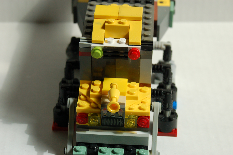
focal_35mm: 120
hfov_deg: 17.1
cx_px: 116
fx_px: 776
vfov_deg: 11.4
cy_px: 78
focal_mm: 80
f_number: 10
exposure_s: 1/200
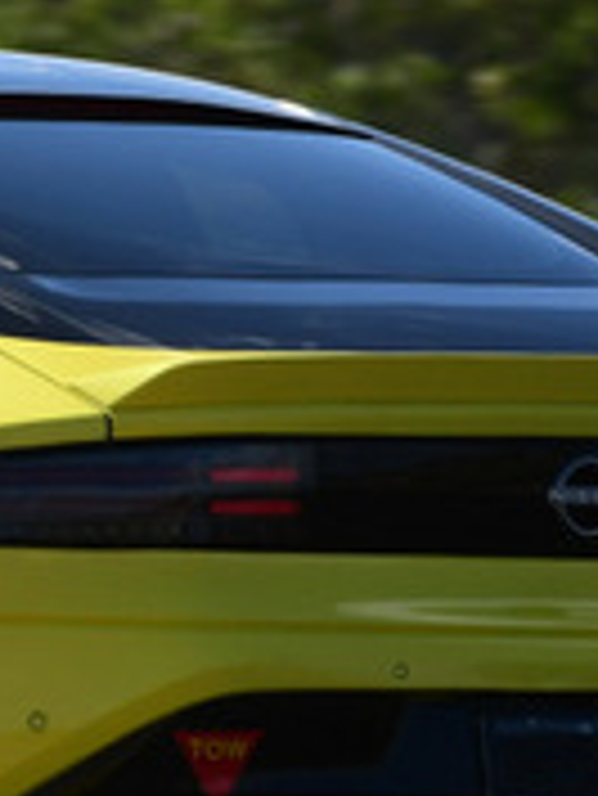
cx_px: -526
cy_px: 166
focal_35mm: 1757
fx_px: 40421
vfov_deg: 1.1
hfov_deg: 0.8
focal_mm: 270
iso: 250
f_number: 10
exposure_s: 1/640
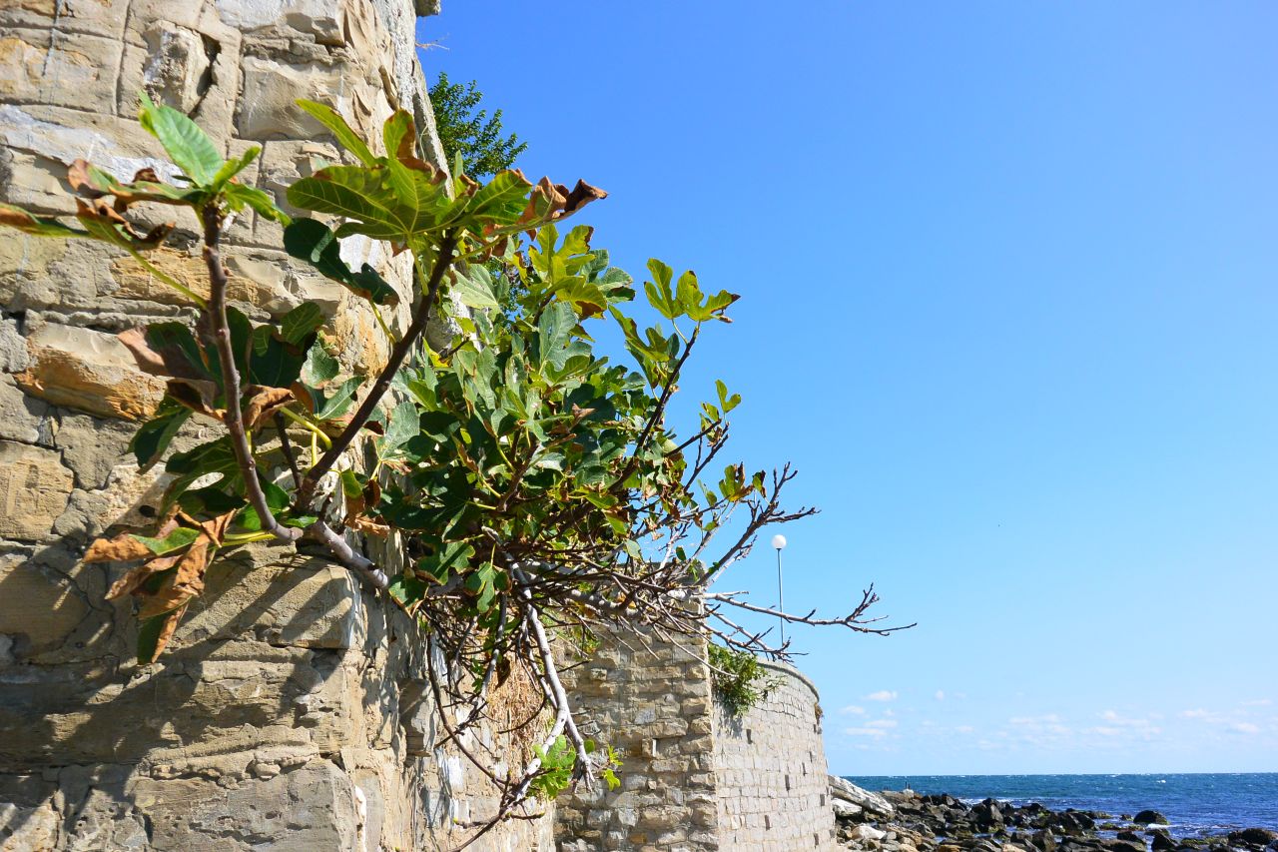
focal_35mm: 30
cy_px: 426
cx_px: 639
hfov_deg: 61.9
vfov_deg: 43.6
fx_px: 1065
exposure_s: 1/800
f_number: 5
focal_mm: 11.4
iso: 160
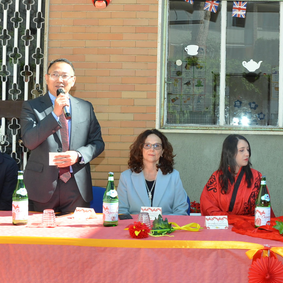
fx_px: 499
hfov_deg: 30.5
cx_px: 245
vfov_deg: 31.6
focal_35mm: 54
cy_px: 138
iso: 400
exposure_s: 1/250
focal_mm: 18
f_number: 7.1
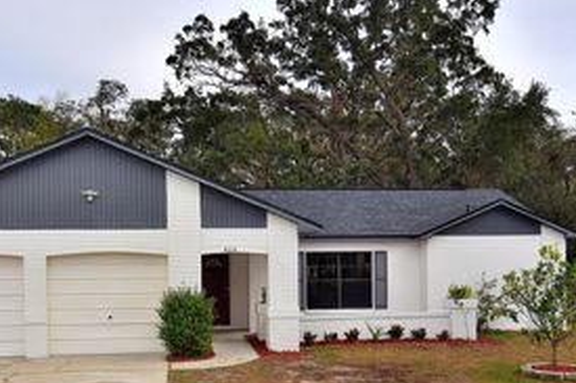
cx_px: 268
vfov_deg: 31.9
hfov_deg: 47.5
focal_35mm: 41
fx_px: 654
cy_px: 298
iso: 100
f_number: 11
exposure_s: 1/200
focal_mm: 15
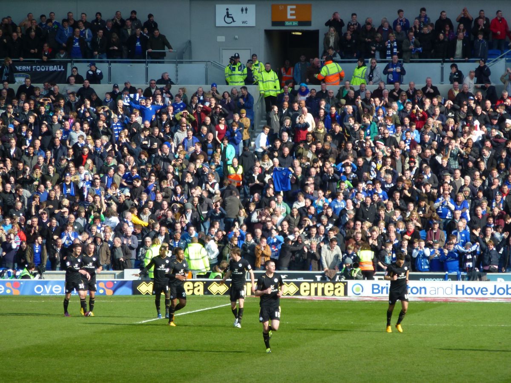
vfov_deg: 4.5
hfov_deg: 6.1
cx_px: 256
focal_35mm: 327
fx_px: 4827
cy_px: 192
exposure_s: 1/200
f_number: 5.8
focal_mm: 58.6
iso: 100
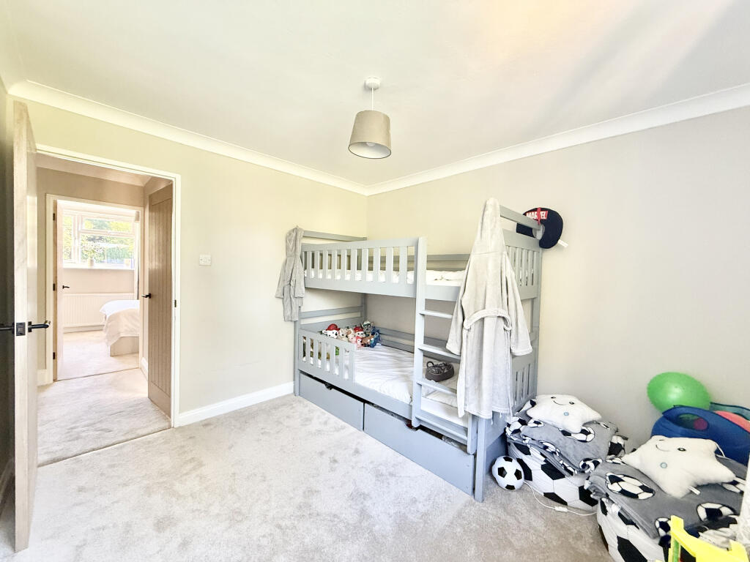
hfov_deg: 102.1
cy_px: 281
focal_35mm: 14
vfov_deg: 85.7
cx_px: 375
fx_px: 303
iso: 400
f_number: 2.2
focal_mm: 2.22
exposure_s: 1/60
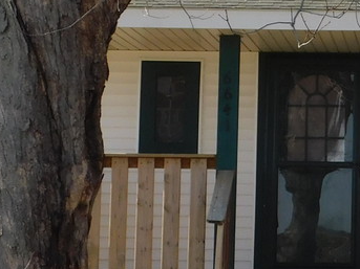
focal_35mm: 168
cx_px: 497
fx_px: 1747
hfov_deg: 11.4
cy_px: 25
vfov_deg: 8.8
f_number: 3.6
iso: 125
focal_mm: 7.1
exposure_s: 1/800
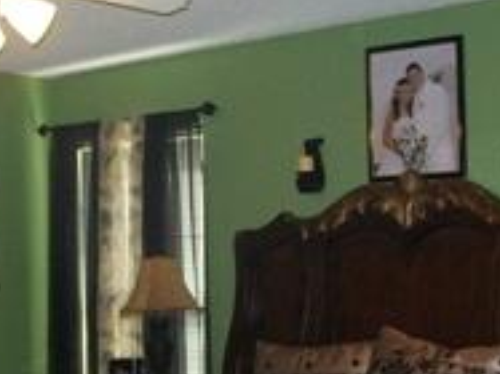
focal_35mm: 77
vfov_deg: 19.0
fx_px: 1111
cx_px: 193
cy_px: 283
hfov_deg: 25.3
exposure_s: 1/60
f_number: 2.7
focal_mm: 6
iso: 160
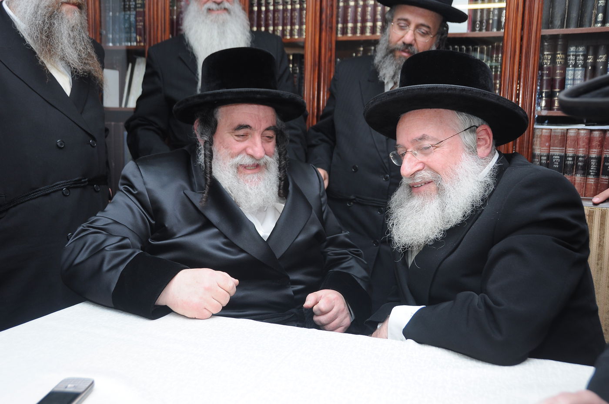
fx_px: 608
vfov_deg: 36.8
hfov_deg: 53.2
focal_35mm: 36
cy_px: 202
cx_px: 304
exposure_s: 1/200
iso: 320
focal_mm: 24
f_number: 3.8
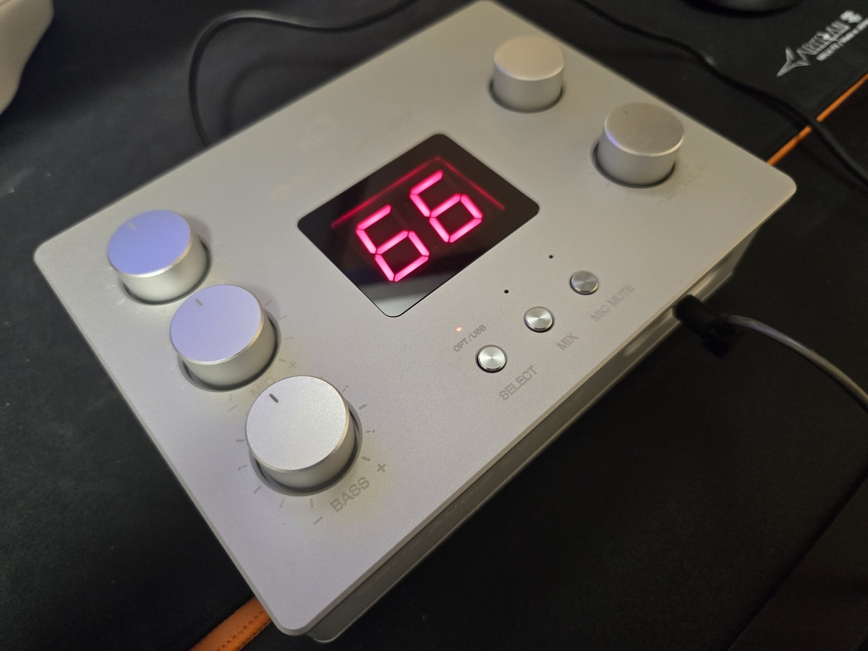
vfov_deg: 58.9
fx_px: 577
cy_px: 326
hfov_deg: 73.9
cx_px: 434
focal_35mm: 23
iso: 1000
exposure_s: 1/100
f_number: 1.8
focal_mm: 5.4
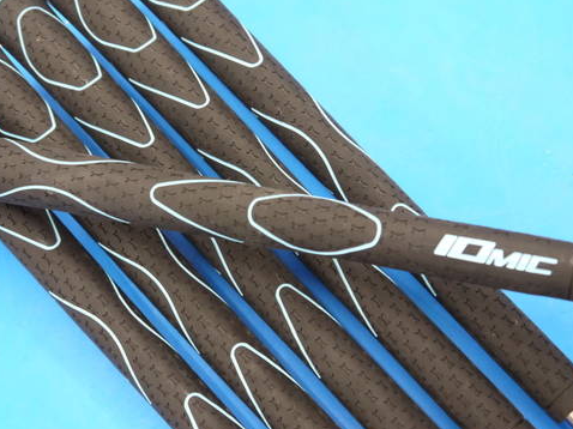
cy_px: 187
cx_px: 236
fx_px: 1108
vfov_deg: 21.9
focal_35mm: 67
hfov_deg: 28.9
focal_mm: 25
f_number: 4.6
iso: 800
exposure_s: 1/100
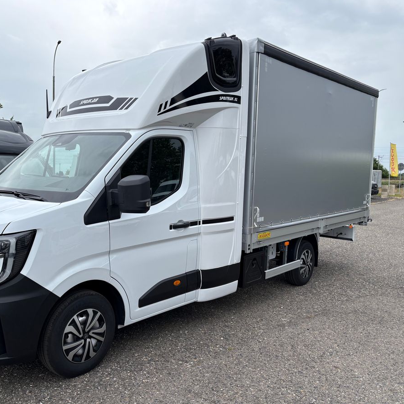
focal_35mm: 31
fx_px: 409
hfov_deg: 51.9
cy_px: 202
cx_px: 147
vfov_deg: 52.5
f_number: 1.6
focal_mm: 5.96
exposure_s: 1/1953
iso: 50
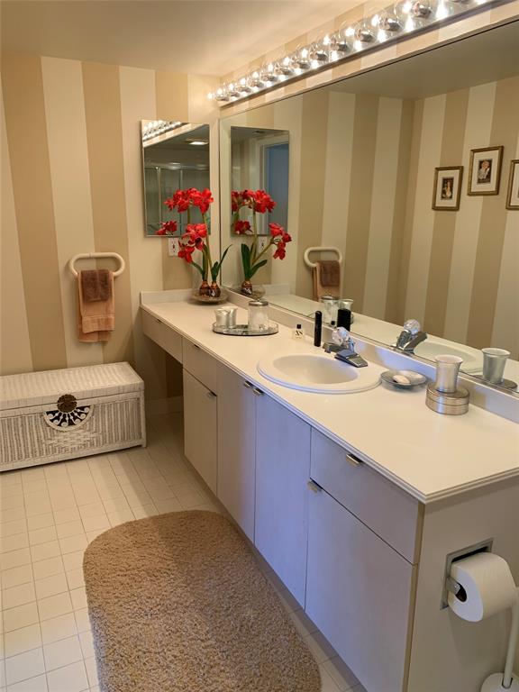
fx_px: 520
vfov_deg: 67.3
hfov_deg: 53.1
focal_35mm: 26
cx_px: 260
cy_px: 346
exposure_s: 1/120
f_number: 1.8
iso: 100
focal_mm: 4.25
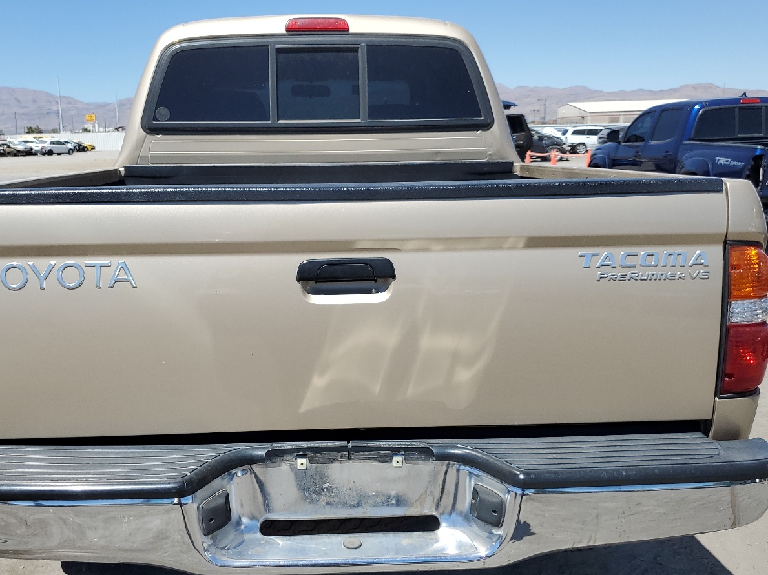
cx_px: 340
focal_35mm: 35
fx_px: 776
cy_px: 327
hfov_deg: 52.5
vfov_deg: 40.6
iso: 50
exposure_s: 1/3333
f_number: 1.5
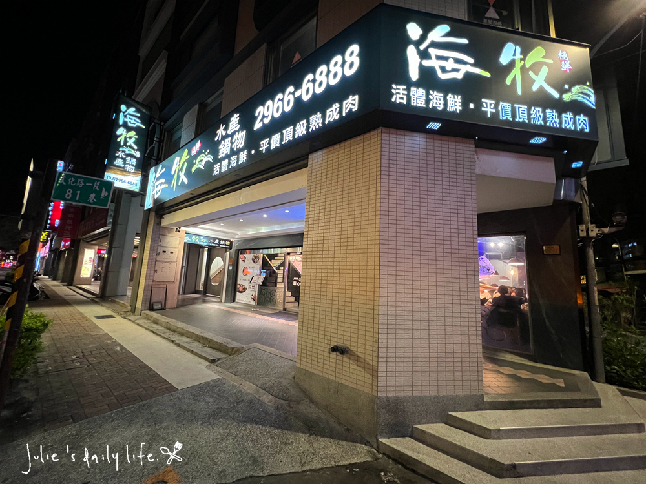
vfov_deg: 89.9
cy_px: 242
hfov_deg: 106.2
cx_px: 323
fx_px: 243
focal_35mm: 13
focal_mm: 1.57
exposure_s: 1/40
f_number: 1.8
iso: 640
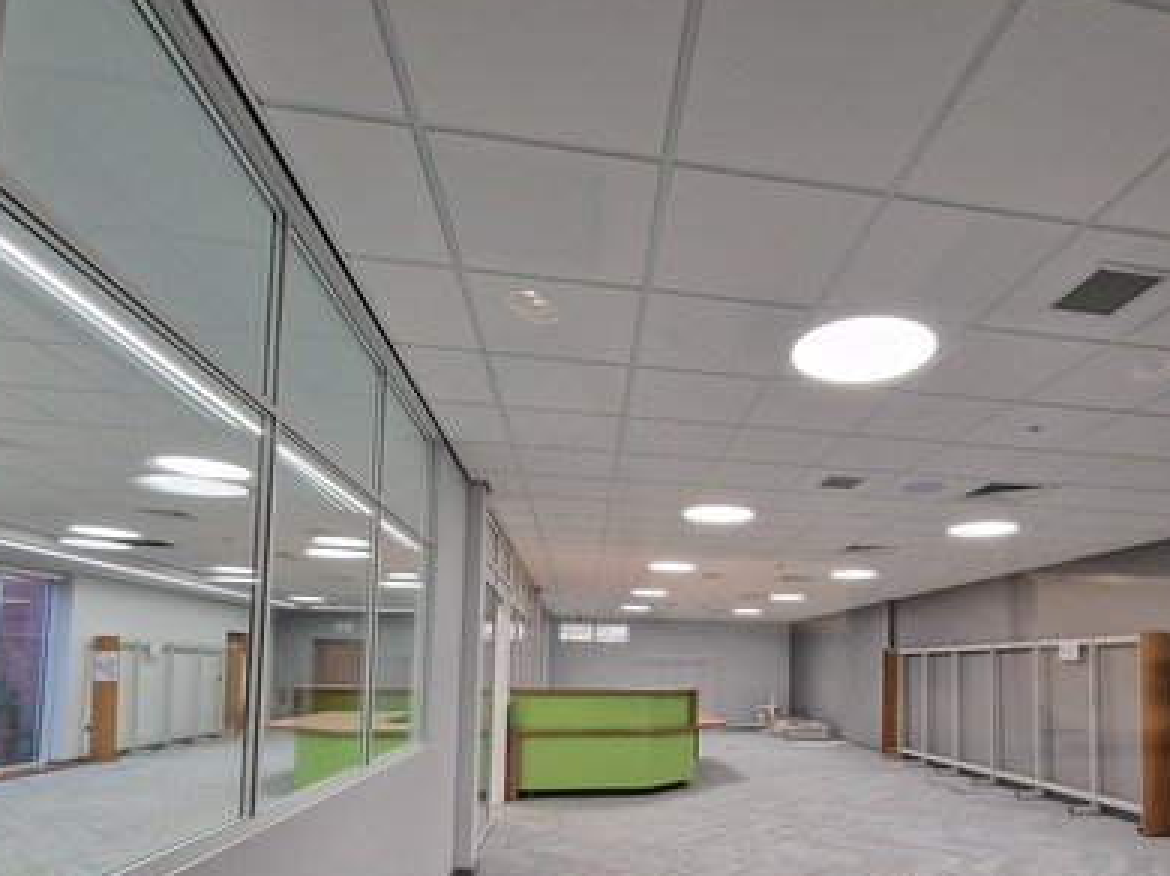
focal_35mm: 19
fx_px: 642
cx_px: 717
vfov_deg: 65.6
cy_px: 626
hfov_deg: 83.4
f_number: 2.2
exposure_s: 1/50
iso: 320
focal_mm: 2.2
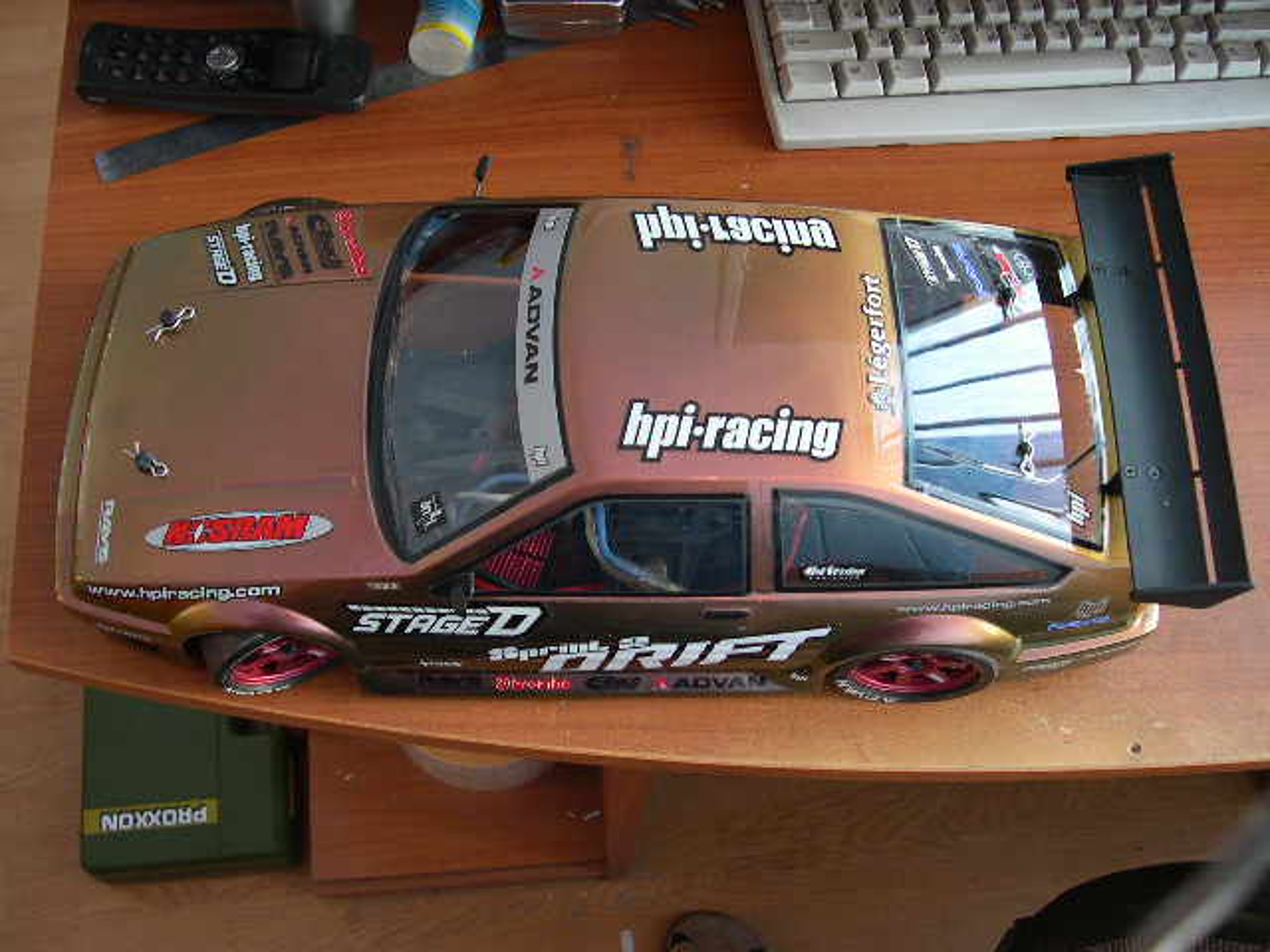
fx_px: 1394
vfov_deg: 37.7
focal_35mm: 38
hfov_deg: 49.0
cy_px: 476
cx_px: 635
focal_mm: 8
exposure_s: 1/4.7
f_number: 2.8
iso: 172
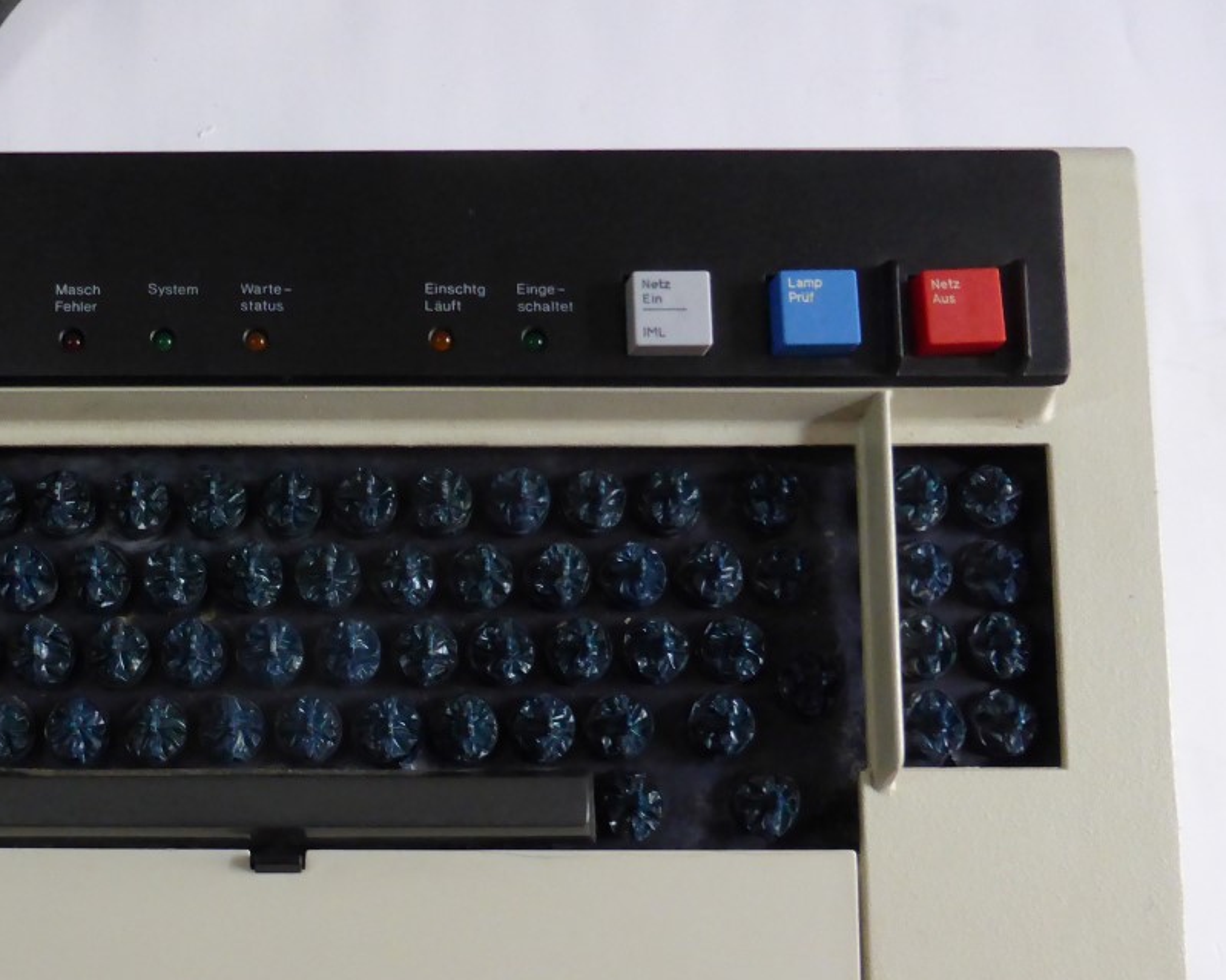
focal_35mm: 44
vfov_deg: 33.7
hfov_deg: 40.4
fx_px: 1596
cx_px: 258
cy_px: 692
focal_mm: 4.3
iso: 400
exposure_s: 1/50
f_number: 3.3
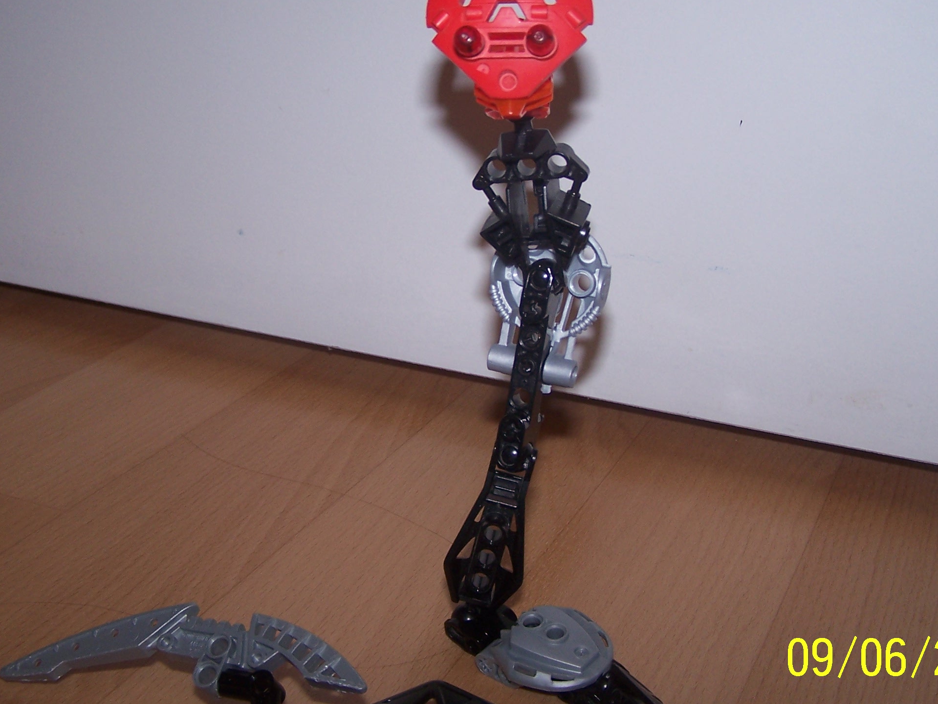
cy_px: 310
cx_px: 469
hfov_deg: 37.5
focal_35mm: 51
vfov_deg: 28.5
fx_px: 1382
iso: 80
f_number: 2.8
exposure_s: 1/60
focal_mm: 6.3
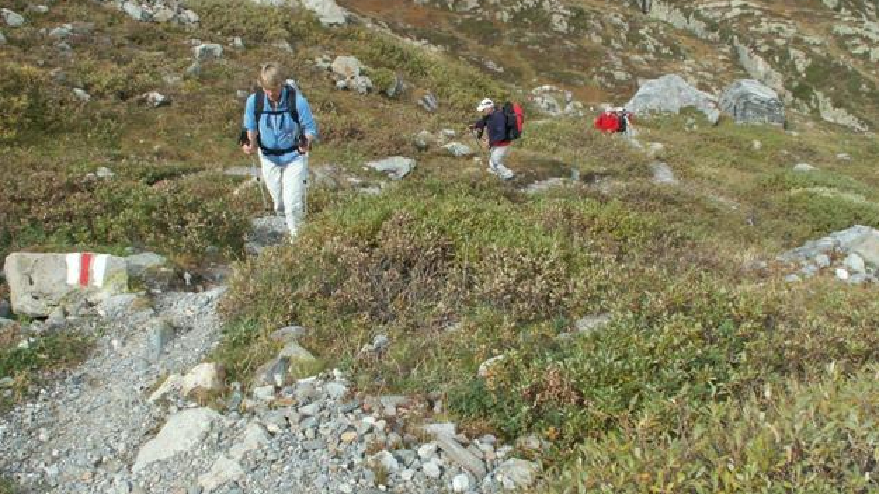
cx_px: 448
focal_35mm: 39
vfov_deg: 30.4
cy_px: 247
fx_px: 909
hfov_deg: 51.6
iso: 50
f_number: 5.6
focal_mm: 5.86
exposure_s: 1/160
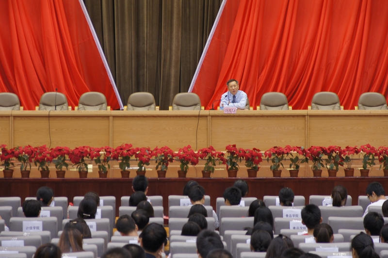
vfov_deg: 11.4
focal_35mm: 120
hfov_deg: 17.1
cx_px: 194
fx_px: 1291
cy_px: 129
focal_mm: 80
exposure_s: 1/30
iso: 800
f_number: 4.5
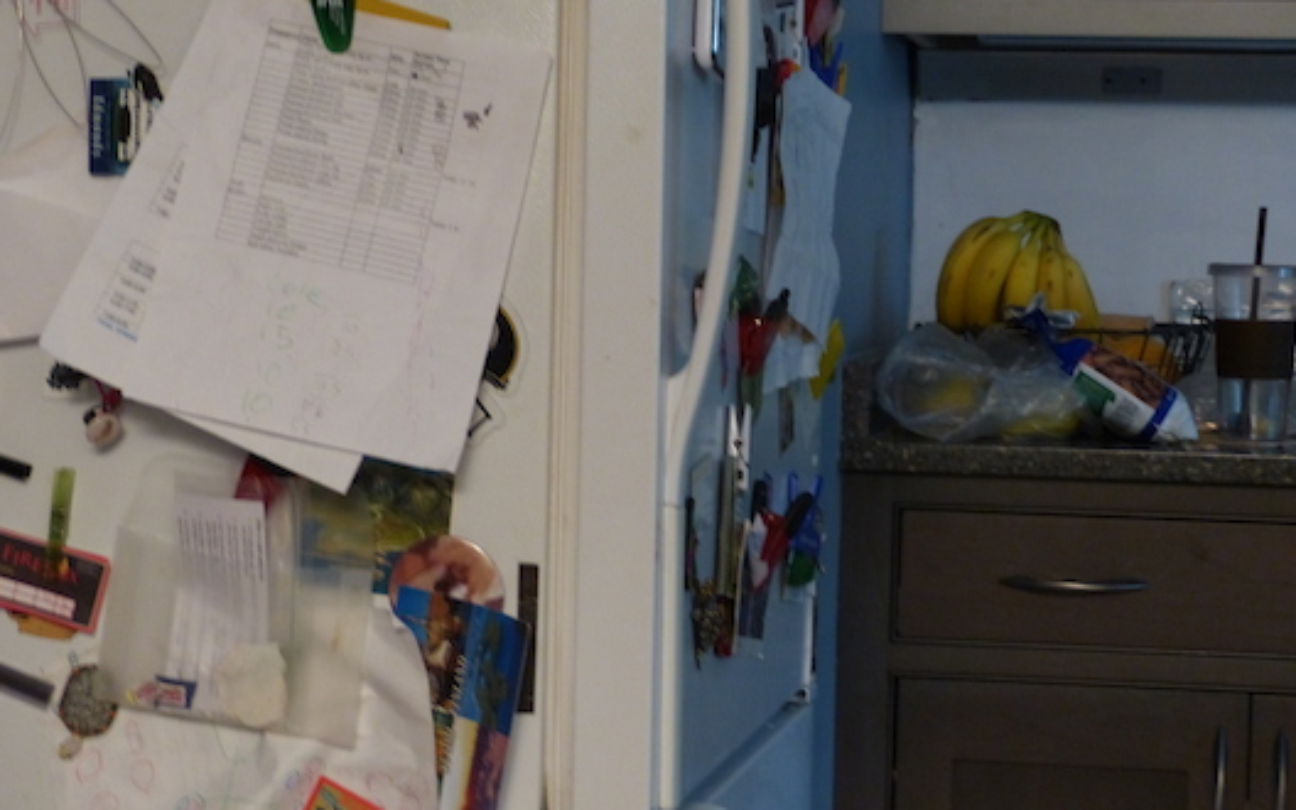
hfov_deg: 22.6
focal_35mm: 92
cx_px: 649
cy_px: 346
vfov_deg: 14.2
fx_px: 3249
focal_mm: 15.5
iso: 400
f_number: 2.8
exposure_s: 1/5
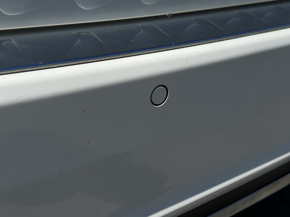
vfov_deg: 30.3
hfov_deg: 39.7
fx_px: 402
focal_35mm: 48
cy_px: 108
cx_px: 145
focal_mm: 6.86
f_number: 1.78
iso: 100
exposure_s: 1/15873
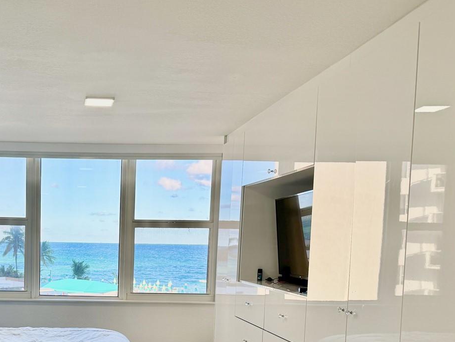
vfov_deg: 33.1
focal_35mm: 42
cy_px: 287
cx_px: 78
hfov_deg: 42.4
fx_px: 552
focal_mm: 6.76
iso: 100
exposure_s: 1/377
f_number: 1.78
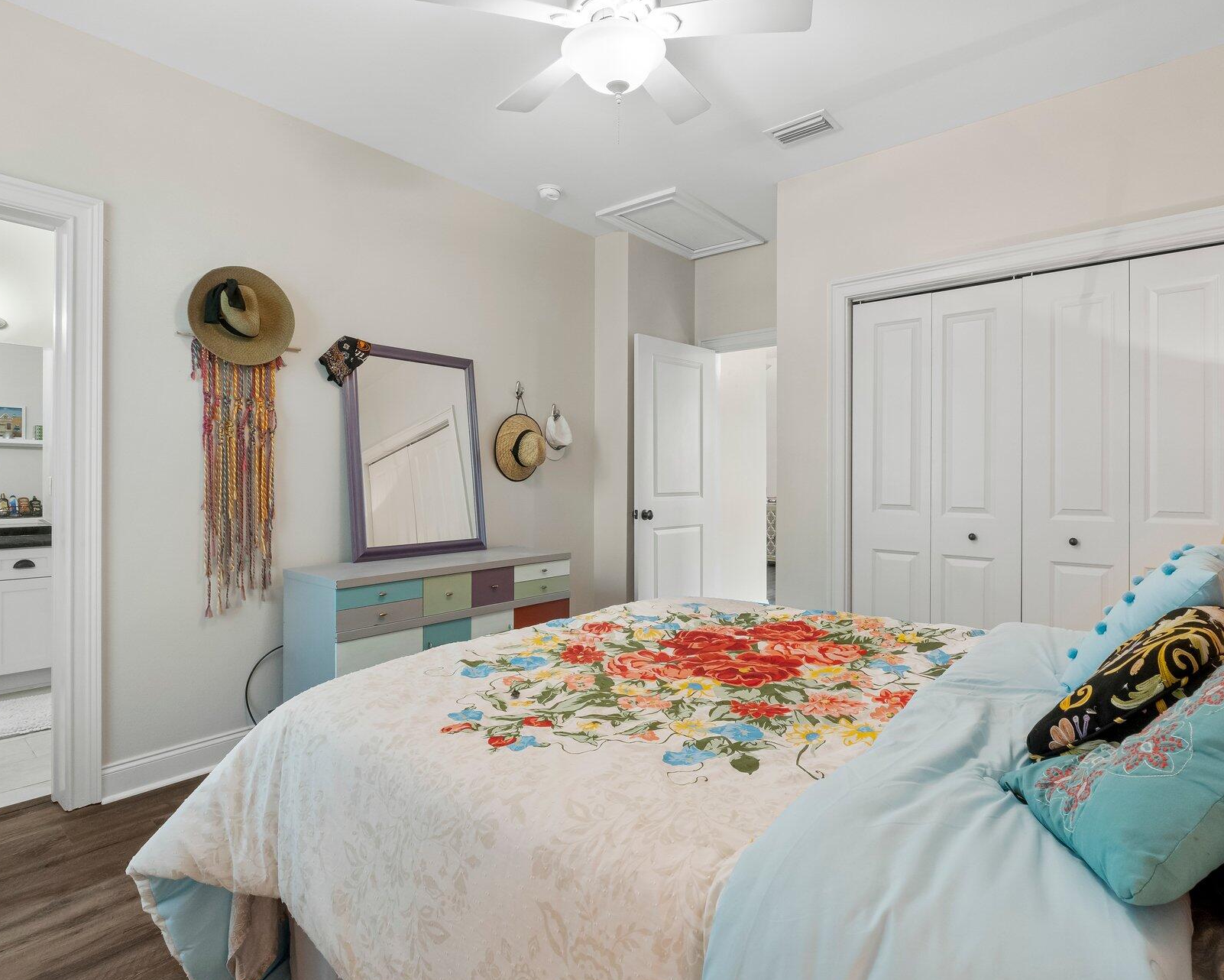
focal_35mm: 18
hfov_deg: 86.3
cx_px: 649
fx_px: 652
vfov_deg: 73.8
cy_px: 483
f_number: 9
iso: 400
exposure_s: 1/5
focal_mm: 10
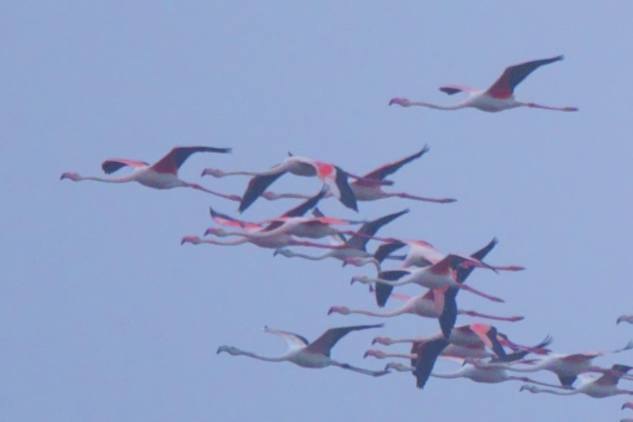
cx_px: 316
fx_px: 10549
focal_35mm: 600
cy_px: 211
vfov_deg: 2.3
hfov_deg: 3.4
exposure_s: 1/800
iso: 2000
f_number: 6.3
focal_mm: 600
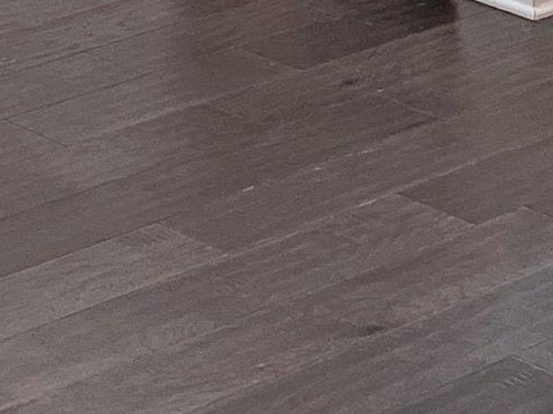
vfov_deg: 8.3
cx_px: -528
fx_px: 2555
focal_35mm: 160
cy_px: -663
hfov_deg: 11.3
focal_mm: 5.7
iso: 100
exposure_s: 1/120
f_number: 1.5
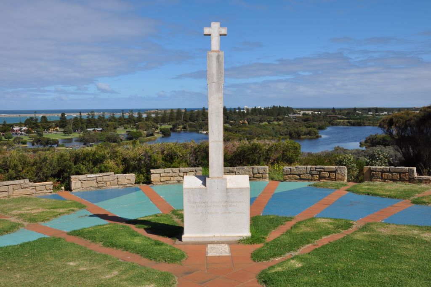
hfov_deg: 57.3
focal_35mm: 33
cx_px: 216
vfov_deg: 39.9
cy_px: 144
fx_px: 395
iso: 200
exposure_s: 1/200
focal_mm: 22
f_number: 14
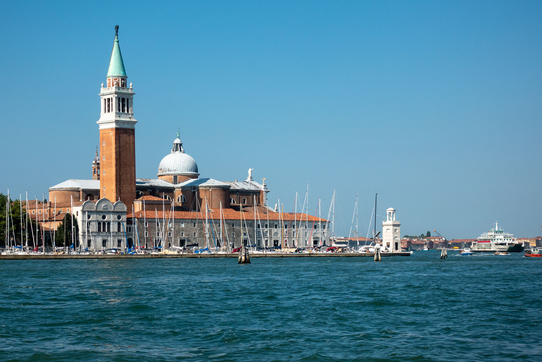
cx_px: 271
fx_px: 1054
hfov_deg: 28.8
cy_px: 181
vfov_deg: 19.5
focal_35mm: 70
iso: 125
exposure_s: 1/2000
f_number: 4
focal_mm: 25.7
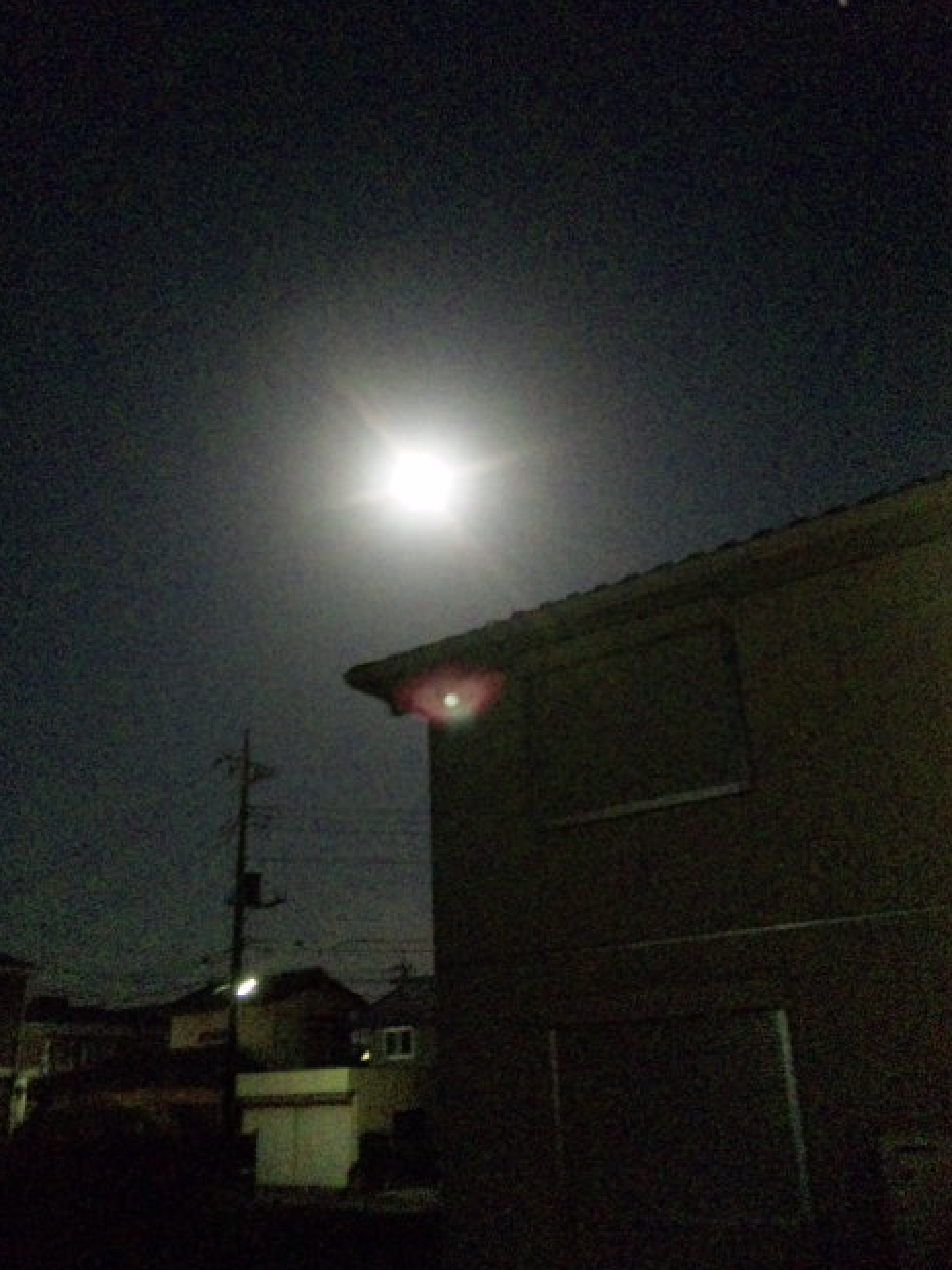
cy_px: 618
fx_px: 1100
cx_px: 468
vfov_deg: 60.0
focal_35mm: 30
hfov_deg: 46.8
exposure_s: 1
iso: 800
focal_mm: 4.82
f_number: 2.8
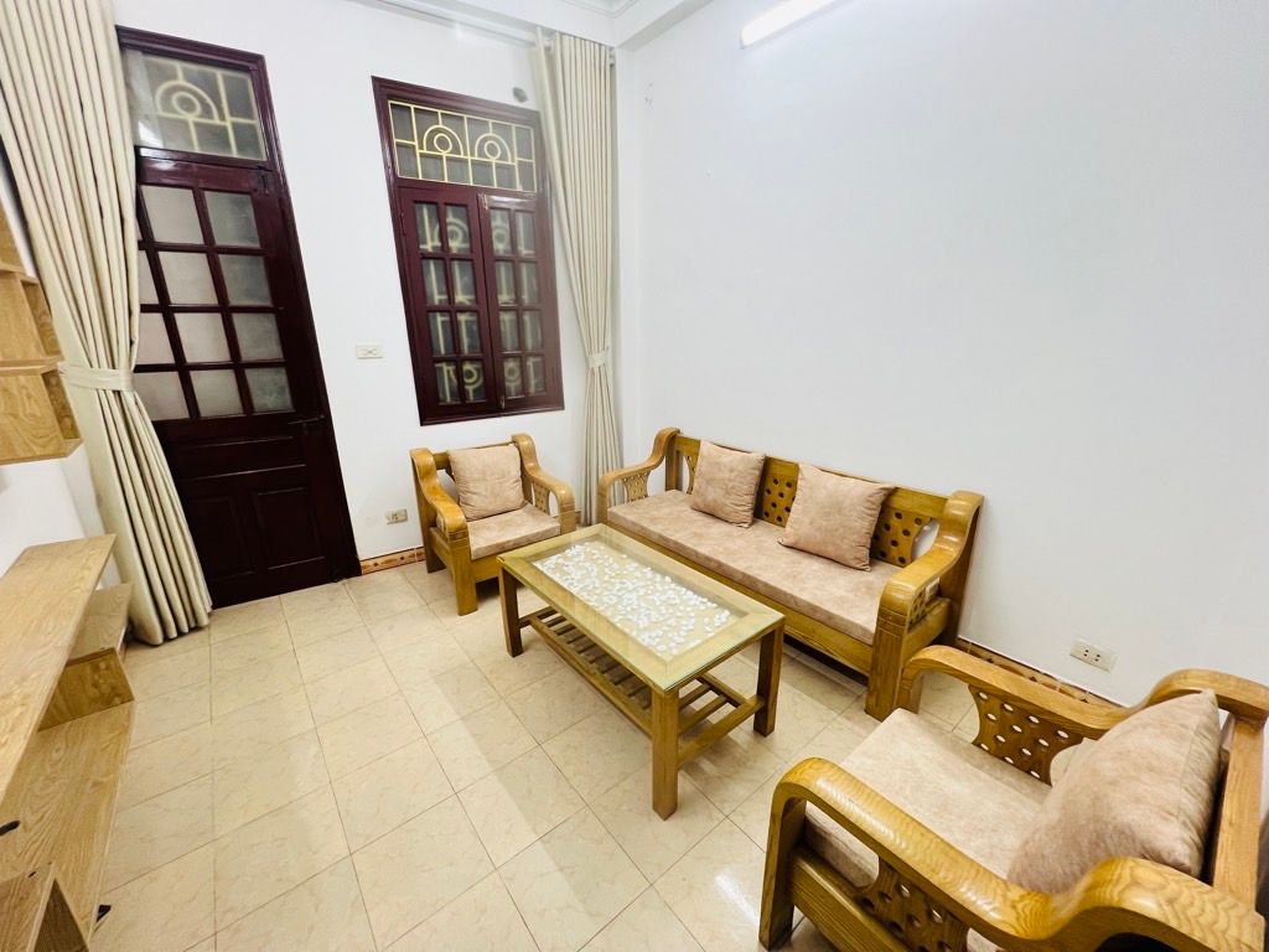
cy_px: 476
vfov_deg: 89.9
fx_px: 477
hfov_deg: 106.2
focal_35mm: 13
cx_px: 634
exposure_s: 1/100
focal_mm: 1.57
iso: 160
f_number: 1.8
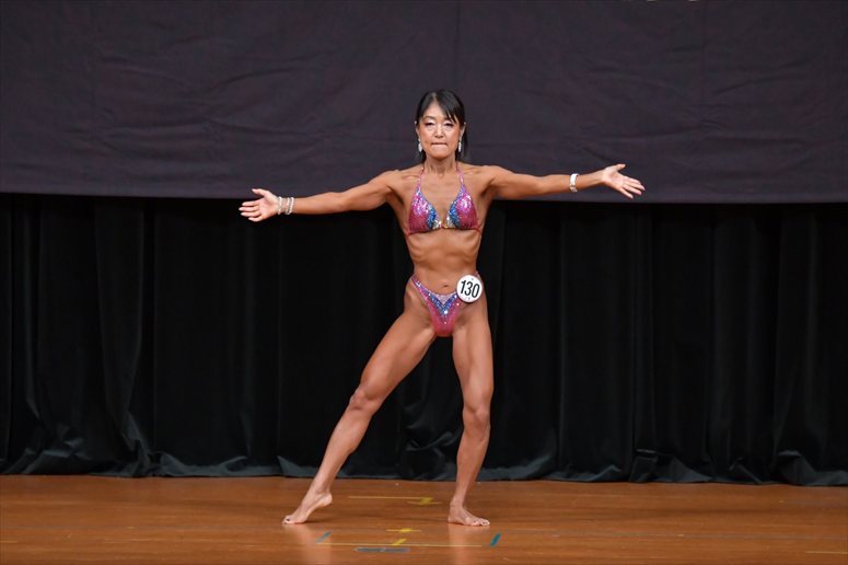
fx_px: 6710
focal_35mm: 285
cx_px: 424
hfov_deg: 7.2
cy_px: 282
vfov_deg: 4.8
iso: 4000
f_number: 5.6
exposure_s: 1/400
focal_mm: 190
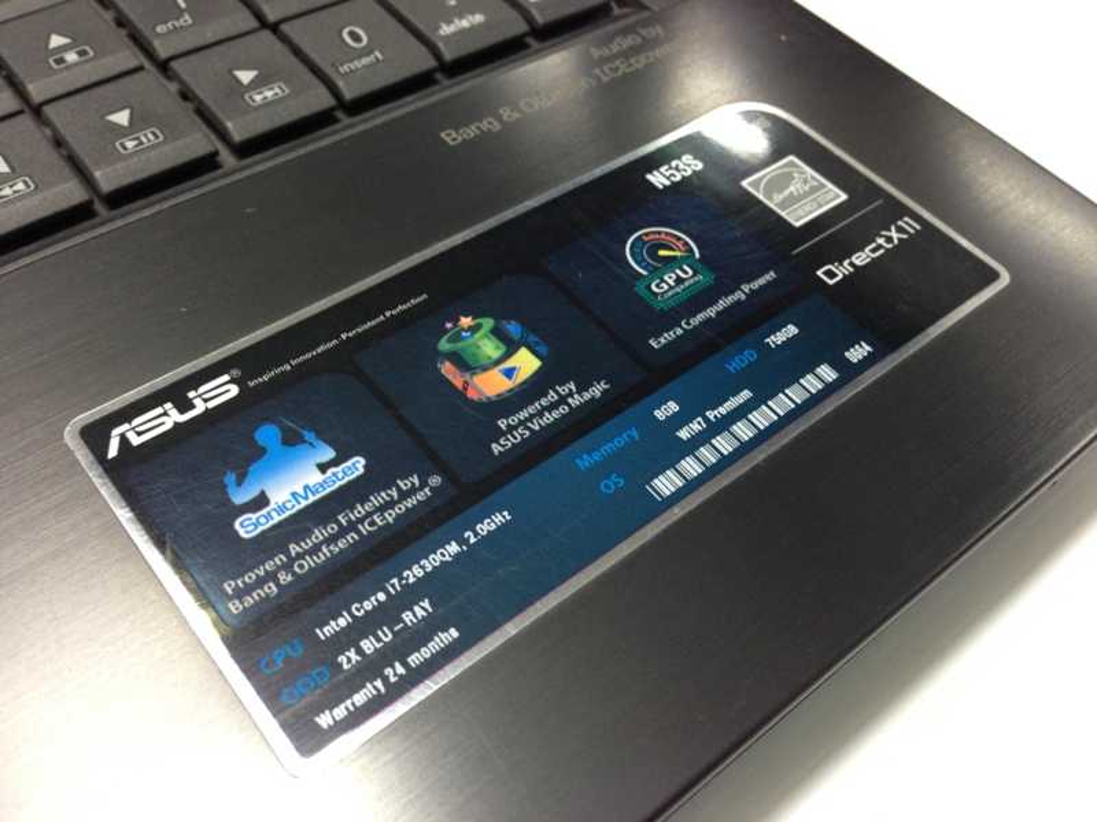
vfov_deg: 42.9
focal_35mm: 33
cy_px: 411
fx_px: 1046
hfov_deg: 55.4
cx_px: 548
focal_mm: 4.12
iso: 125
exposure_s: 1/20
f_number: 2.4
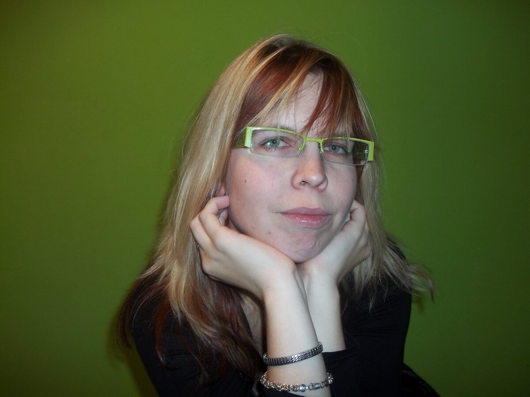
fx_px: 490
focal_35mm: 32
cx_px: 265
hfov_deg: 56.8
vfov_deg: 44.2
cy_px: 198
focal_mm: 5.7
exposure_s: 1/30
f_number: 2.9
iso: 80
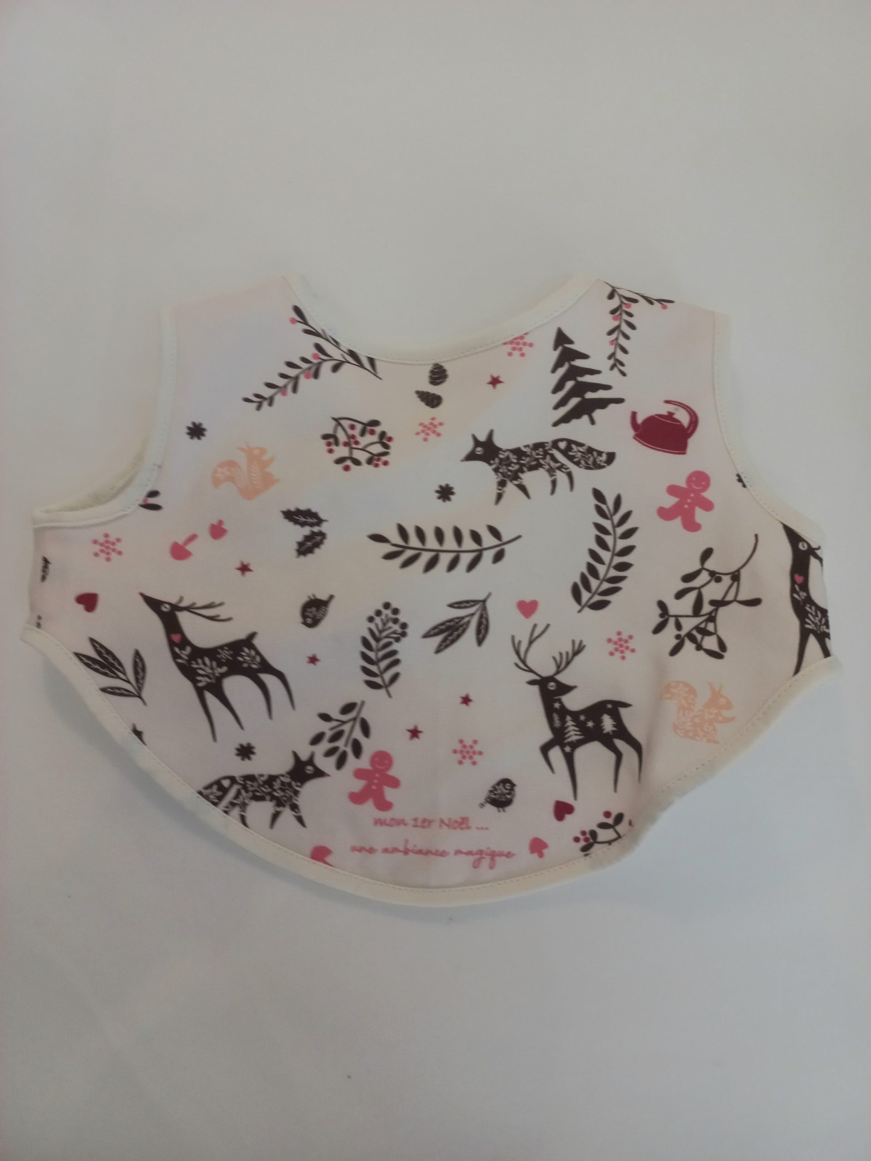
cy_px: 580
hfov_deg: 54.9
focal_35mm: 25
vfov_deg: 69.4
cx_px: 436
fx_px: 839
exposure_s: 1/50
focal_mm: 4.6
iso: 100
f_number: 1.8
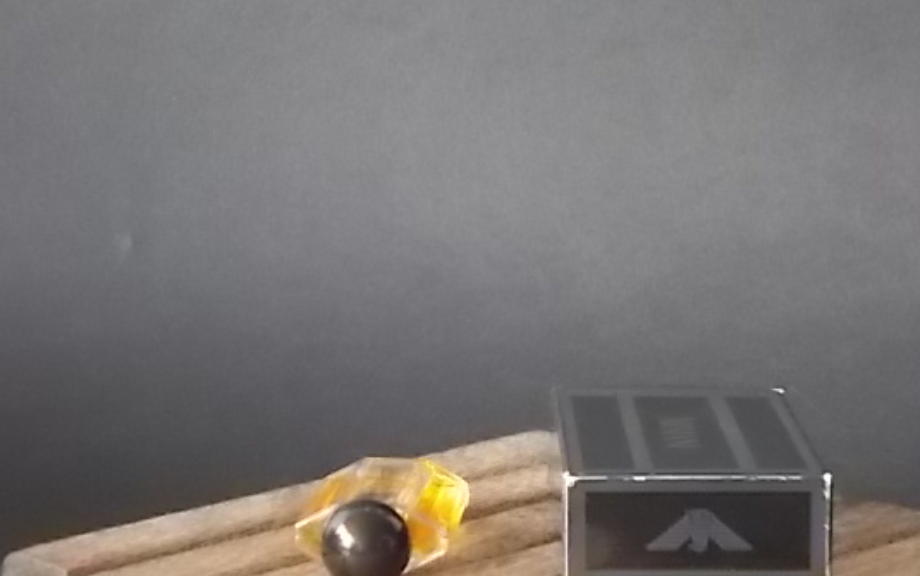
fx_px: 2734
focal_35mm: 109
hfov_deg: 19.1
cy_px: 361
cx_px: 523
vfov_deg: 12.0
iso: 800
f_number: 6.3
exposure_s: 1/20
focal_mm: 15.4
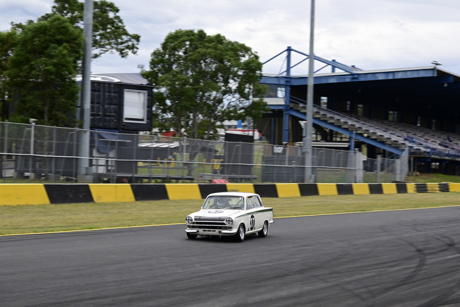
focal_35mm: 84
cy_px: 154
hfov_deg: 24.2
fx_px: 1074
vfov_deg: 16.3
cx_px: 230
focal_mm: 56
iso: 250
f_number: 10
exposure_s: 1/250
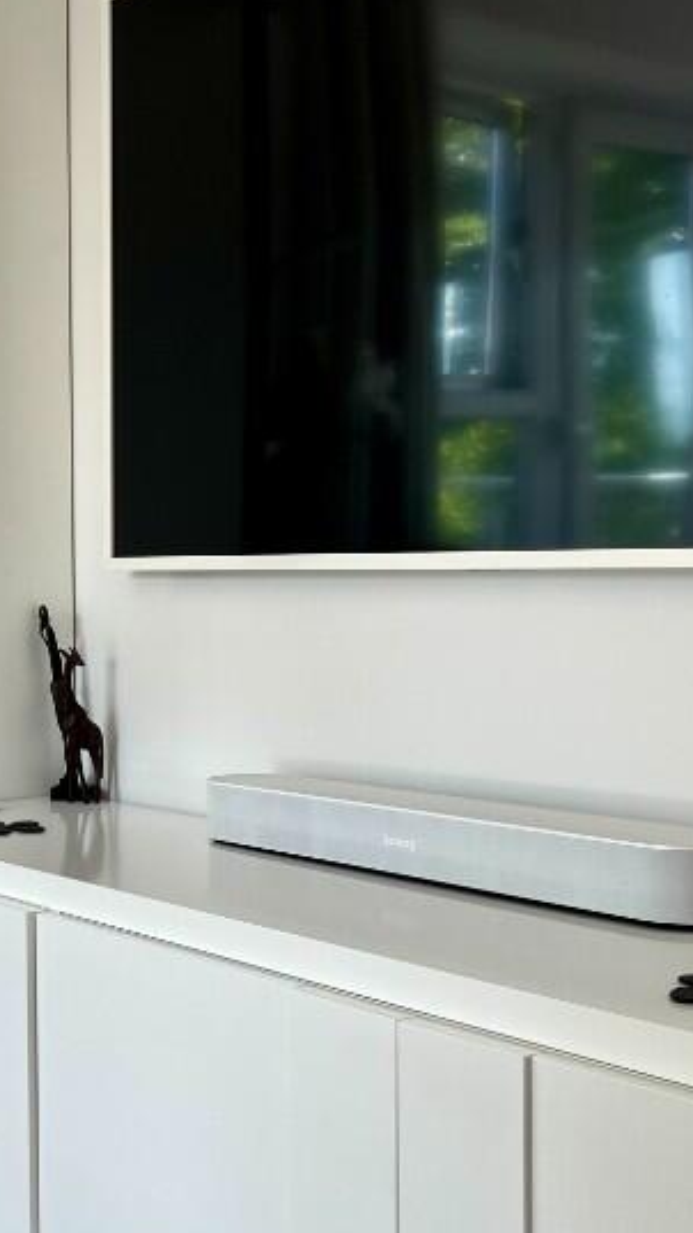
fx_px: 1764
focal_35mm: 54
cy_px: 668
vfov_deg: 38.5
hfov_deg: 21.5
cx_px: 23
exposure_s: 1/110
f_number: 1.6
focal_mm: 5.1
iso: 32
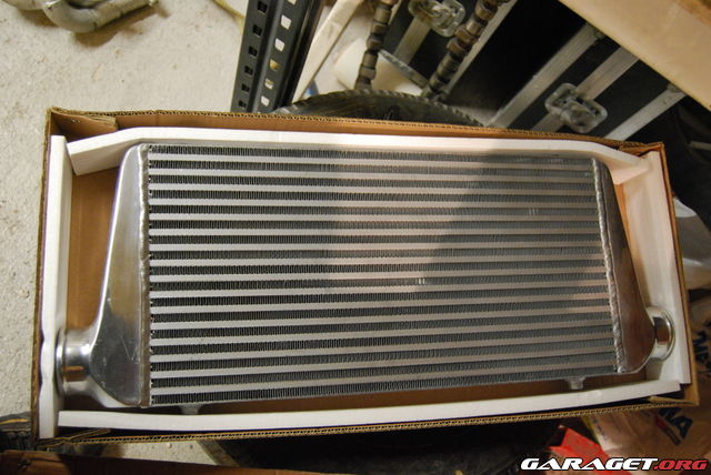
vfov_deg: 38.4
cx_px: 356
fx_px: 682
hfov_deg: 55.1
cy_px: 238
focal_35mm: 34
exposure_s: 1/25
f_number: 3.8
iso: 1600
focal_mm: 23
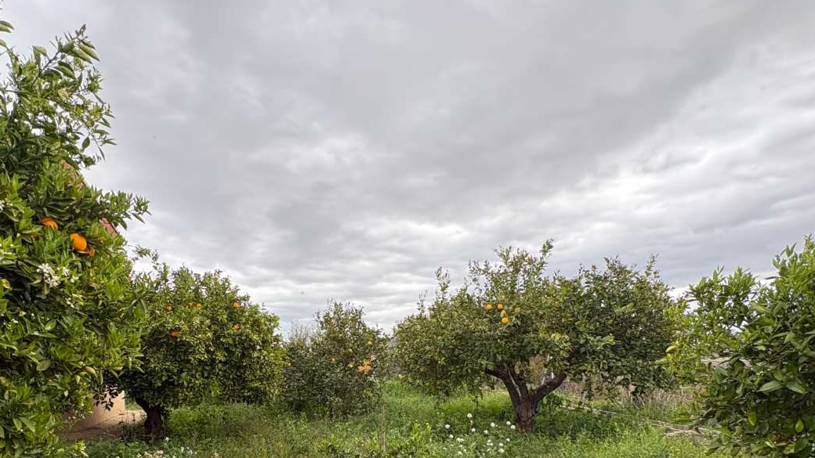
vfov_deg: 47.2
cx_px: 360
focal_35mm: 22
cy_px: 398
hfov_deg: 80.9
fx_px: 475
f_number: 2.2
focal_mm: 2.22
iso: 64
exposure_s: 1/587
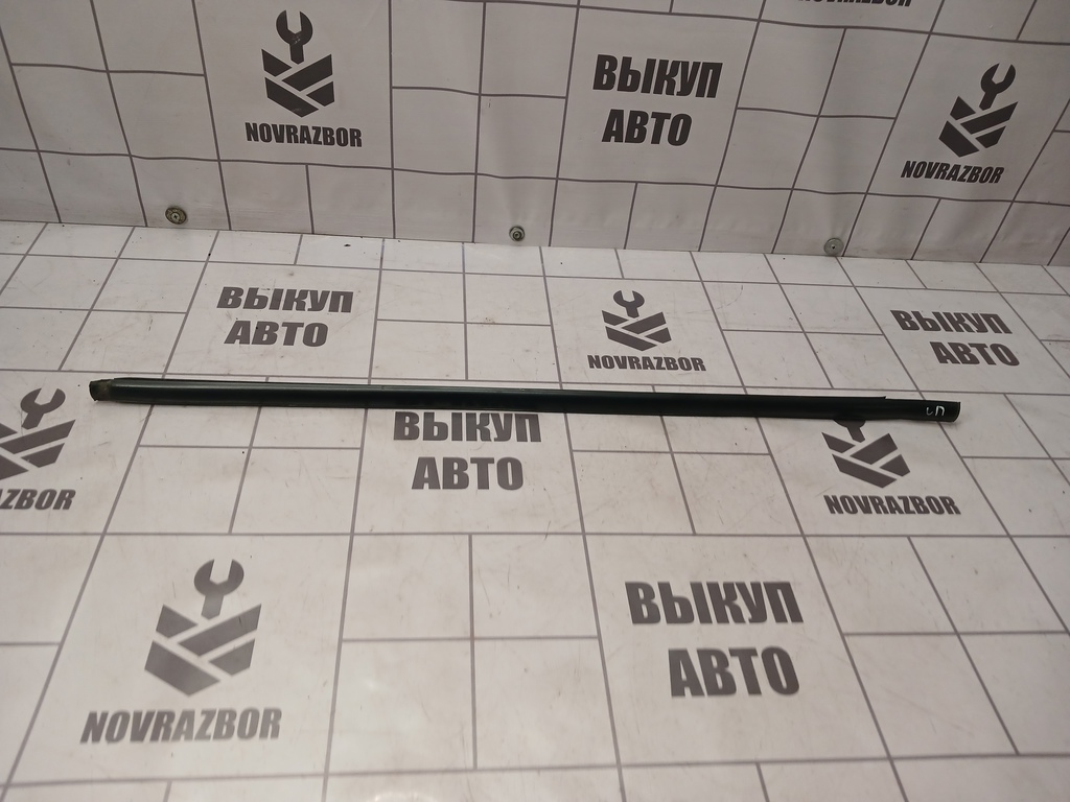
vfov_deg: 51.4
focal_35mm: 27
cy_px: 401
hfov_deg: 65.3
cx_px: 535
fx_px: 835
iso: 100
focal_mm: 4
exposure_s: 1/50
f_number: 1.8
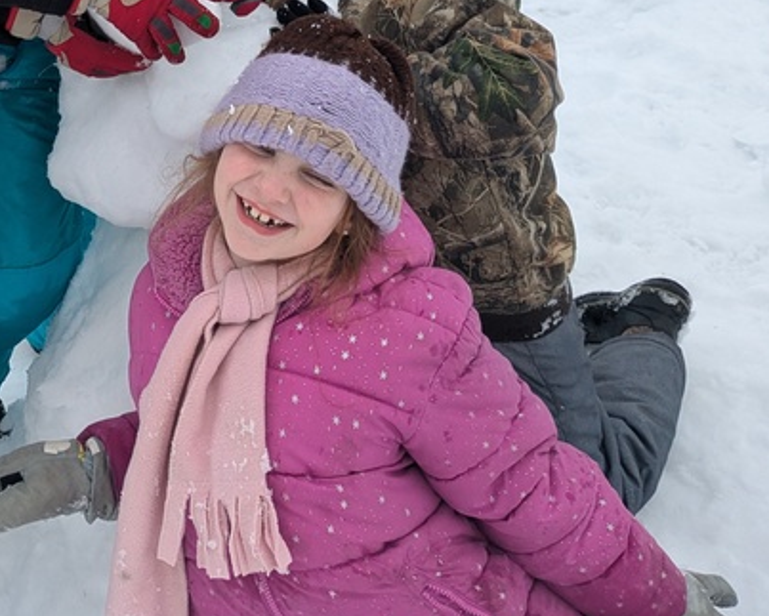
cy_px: -62
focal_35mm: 62
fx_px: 1412
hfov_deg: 29.9
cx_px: 179
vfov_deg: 23.1
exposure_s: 1/1869
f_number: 1.89
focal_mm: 5.43
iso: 63
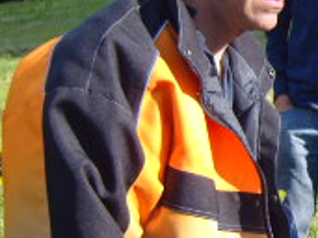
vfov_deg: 11.3
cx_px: 424
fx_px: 1203
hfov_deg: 14.4
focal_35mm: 131
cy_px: 121
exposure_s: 1/90
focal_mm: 7.4
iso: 80
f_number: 7.1
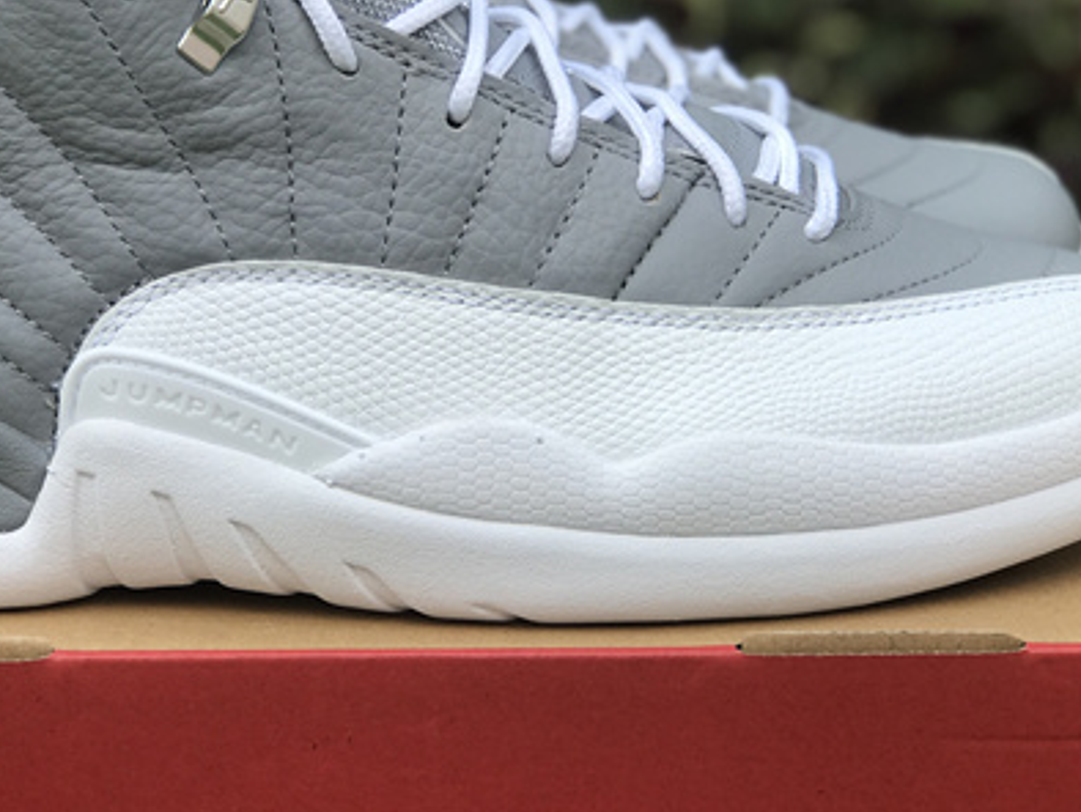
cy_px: 169
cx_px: 447
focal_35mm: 107
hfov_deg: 18.4
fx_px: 3343
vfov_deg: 13.8
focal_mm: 6.6
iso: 20
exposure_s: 1/224
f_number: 2.8
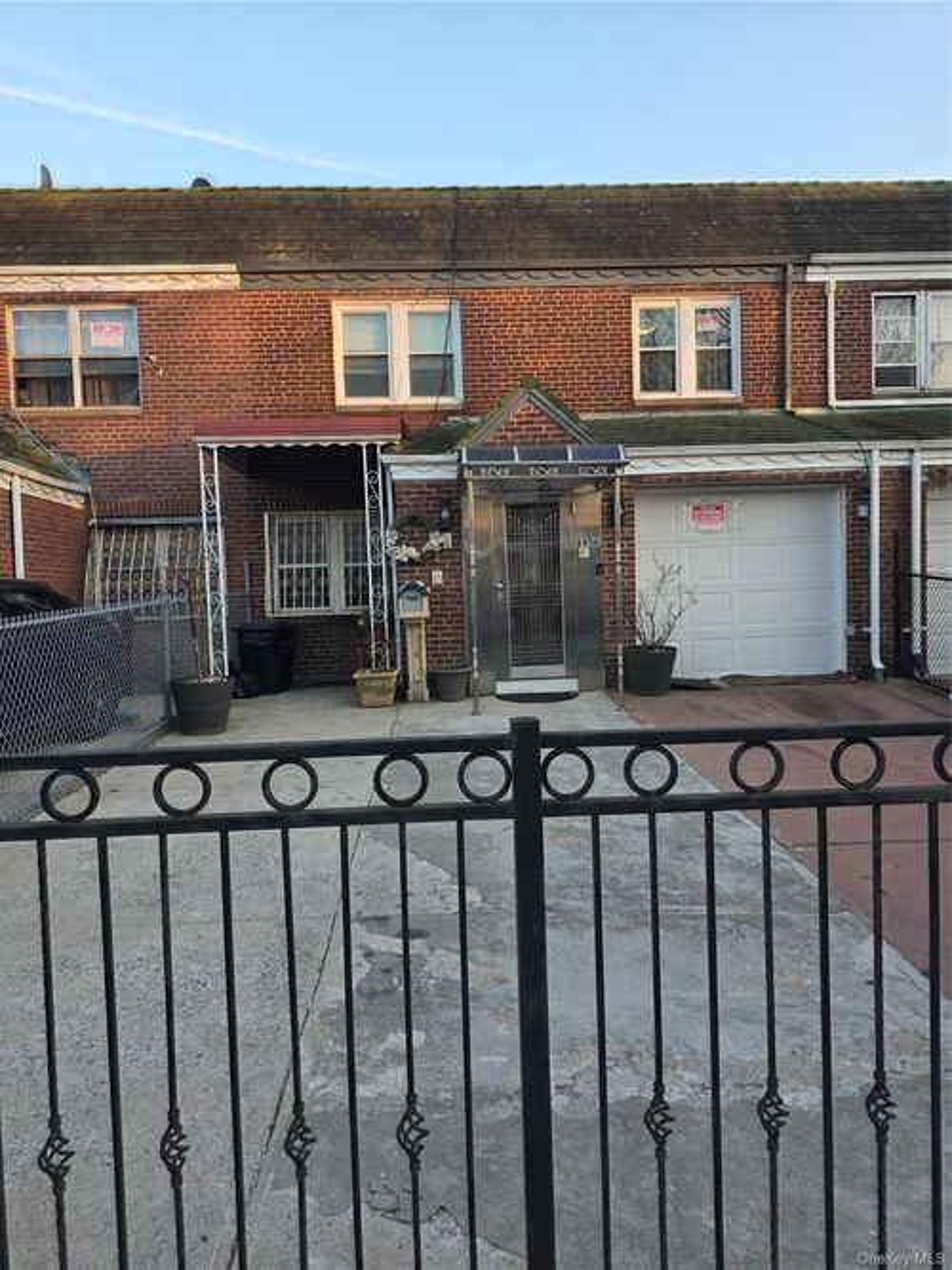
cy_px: 635
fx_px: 844
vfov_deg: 73.9
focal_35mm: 23
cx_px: 476
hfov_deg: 58.9
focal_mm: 6.3
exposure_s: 1/180
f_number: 1.7
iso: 32
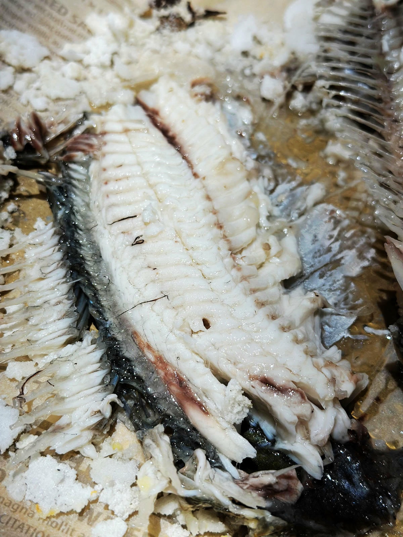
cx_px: 202
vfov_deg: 39.7
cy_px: 268
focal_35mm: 48
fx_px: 745
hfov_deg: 30.3
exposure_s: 1/253
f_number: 1.78
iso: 80
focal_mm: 6.86
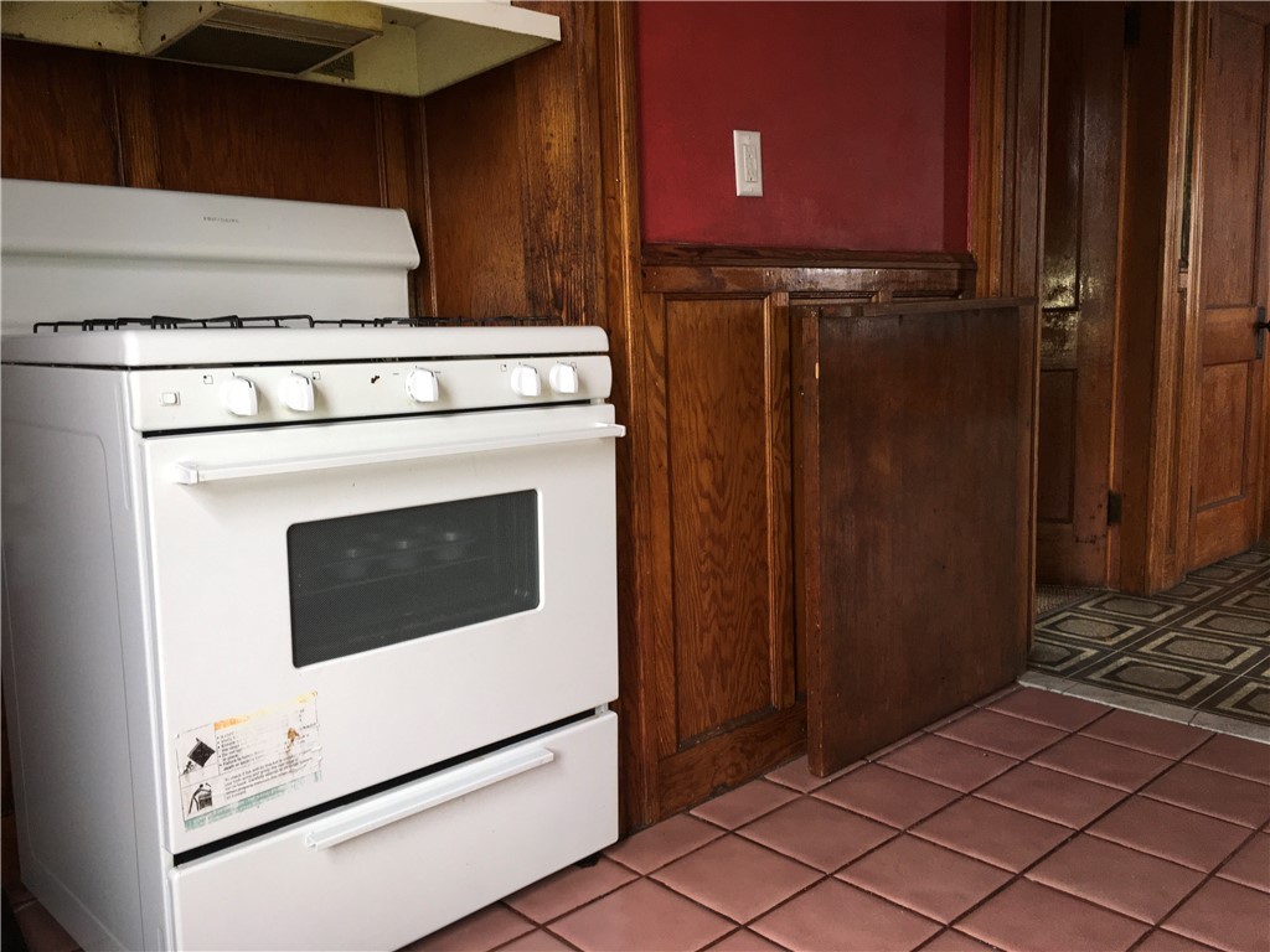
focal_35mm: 29
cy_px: 476
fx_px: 1064
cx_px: 635
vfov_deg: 48.2
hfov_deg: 61.7
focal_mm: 4.15
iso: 50
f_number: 2.2
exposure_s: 1/30
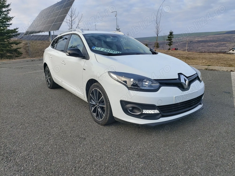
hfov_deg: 69.4
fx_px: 170
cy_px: 88
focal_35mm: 25
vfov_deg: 54.9
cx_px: 118
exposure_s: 1/759
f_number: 2
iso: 50
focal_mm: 4.58
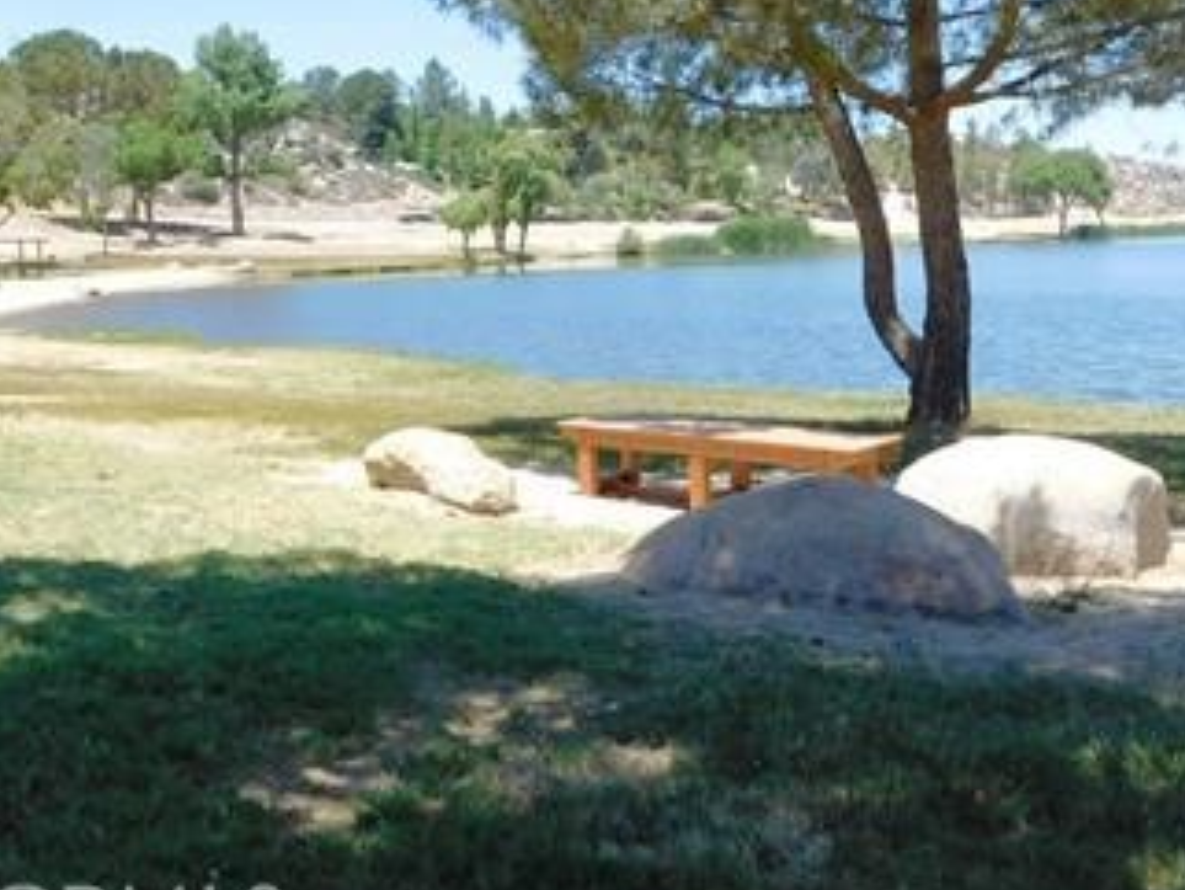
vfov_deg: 34.2
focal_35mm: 42
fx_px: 1438
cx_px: 620
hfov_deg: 44.8
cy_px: 349
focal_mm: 5.3
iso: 125
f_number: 3.2
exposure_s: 1/800
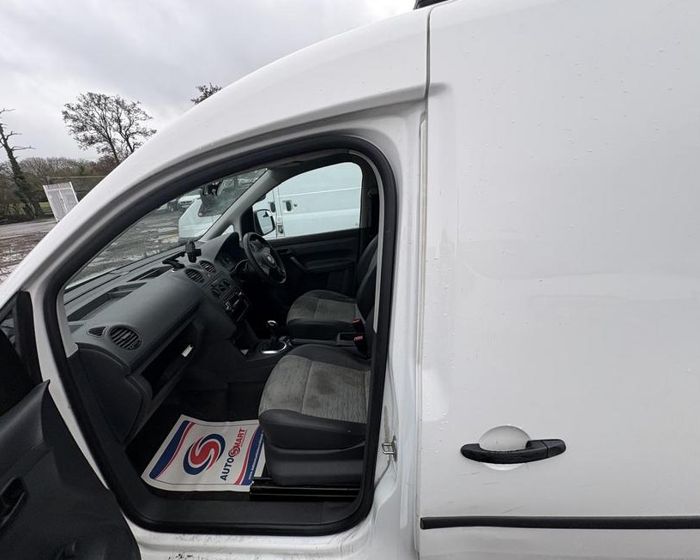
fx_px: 311
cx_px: 324
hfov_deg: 96.6
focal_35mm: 15
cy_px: 286
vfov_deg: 84.0
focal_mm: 2.22
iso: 40
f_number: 2.2
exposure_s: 1/192
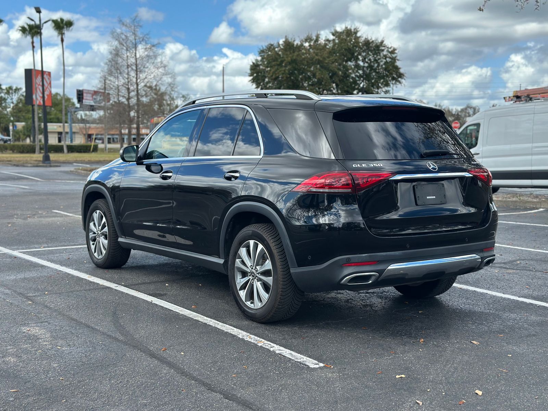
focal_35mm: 48
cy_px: 206
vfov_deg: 30.3
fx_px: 760
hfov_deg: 39.7
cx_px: 274
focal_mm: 6.86
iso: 80
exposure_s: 1/2160
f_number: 1.78
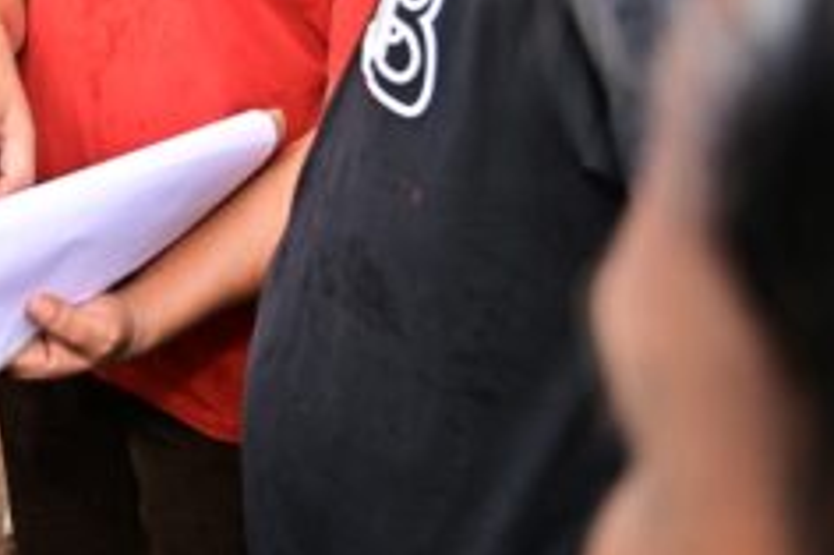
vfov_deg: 19.4
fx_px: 1505
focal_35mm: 65
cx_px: -120
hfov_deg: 27.8
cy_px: -156
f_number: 4
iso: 100
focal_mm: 24
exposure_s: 1/100
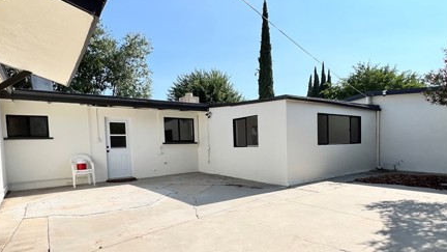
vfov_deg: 52.9
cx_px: 237
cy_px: 161
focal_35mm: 21
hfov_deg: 83.8
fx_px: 249
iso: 32
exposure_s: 1/1248
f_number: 1.8
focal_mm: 1.57
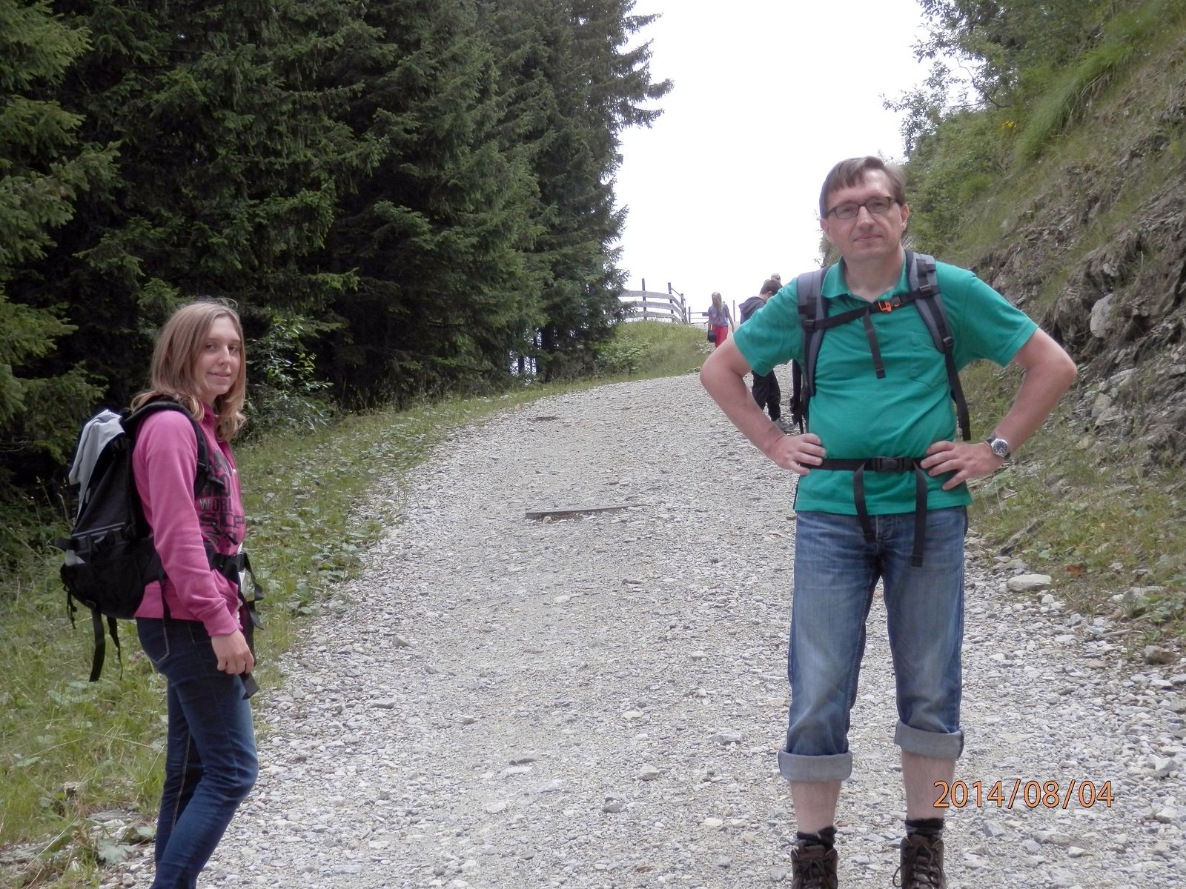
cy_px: 444
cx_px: 593
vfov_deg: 24.4
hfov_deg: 32.2
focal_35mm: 60
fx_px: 2056
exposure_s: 1/400
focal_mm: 10.8
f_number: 4.2
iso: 80
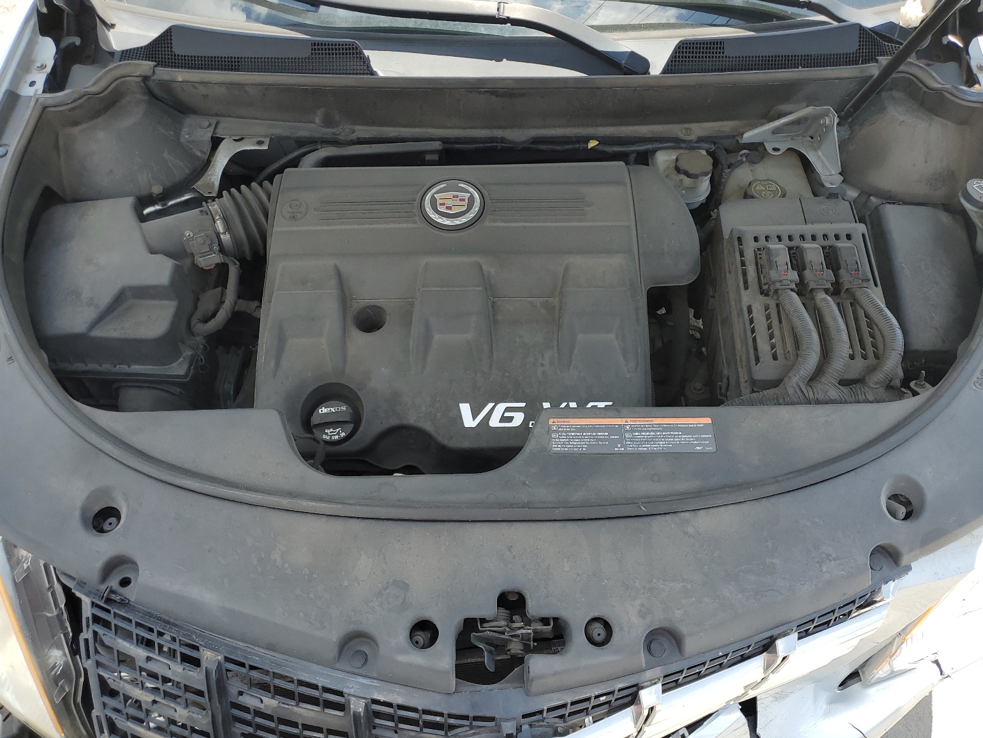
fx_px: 767
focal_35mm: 27
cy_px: 366
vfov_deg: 51.4
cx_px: 508
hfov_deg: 65.3
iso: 50
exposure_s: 1/909
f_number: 1.5
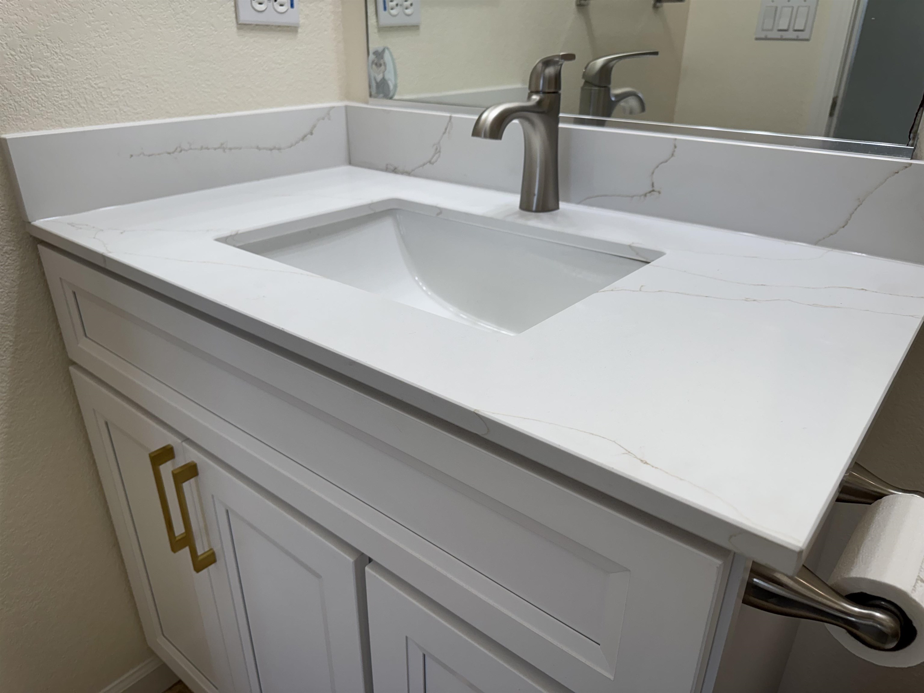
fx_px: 641
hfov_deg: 71.6
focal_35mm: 24
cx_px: 462
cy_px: 346
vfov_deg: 56.8
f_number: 1.78
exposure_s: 1/204
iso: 64
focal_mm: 6.76
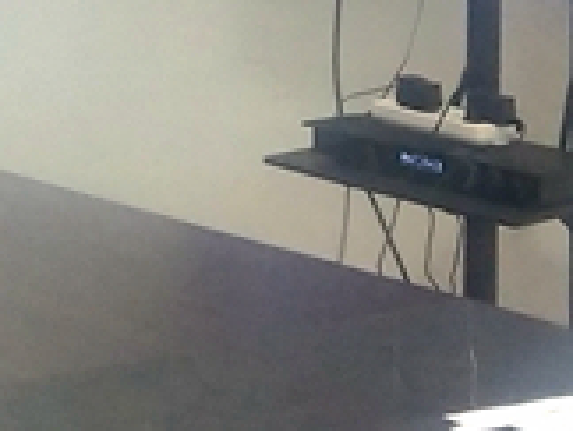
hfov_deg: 12.2
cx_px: -460
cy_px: -134
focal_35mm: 148
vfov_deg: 9.9
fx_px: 2453
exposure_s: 1/50
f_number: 1.8
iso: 169
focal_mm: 3.95
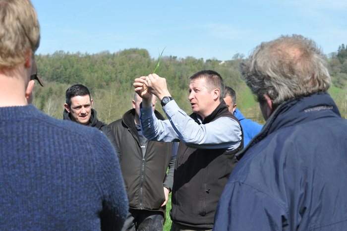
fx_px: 674
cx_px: 174
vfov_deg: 19.4
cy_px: 116
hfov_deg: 28.9
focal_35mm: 70
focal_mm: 70
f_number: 11
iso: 1600
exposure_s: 1/1250
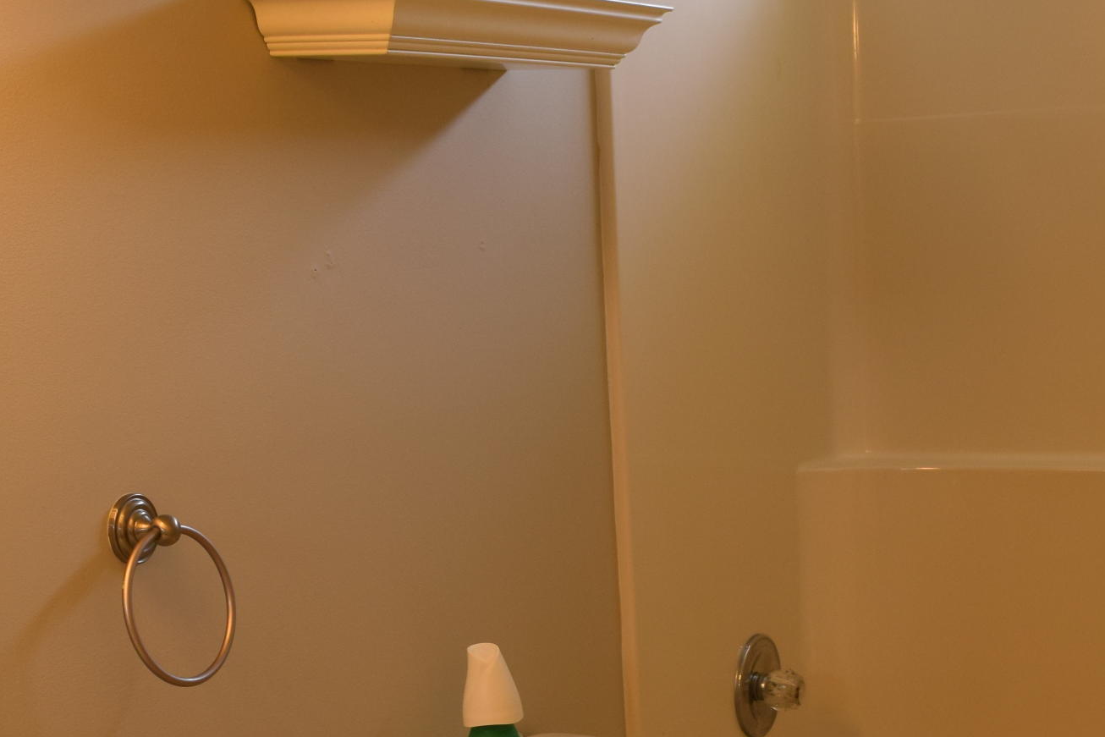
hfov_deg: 32.3
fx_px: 1903
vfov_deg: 21.0
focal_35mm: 62
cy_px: 772
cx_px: 456
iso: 400
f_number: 5
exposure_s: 1/100
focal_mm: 18
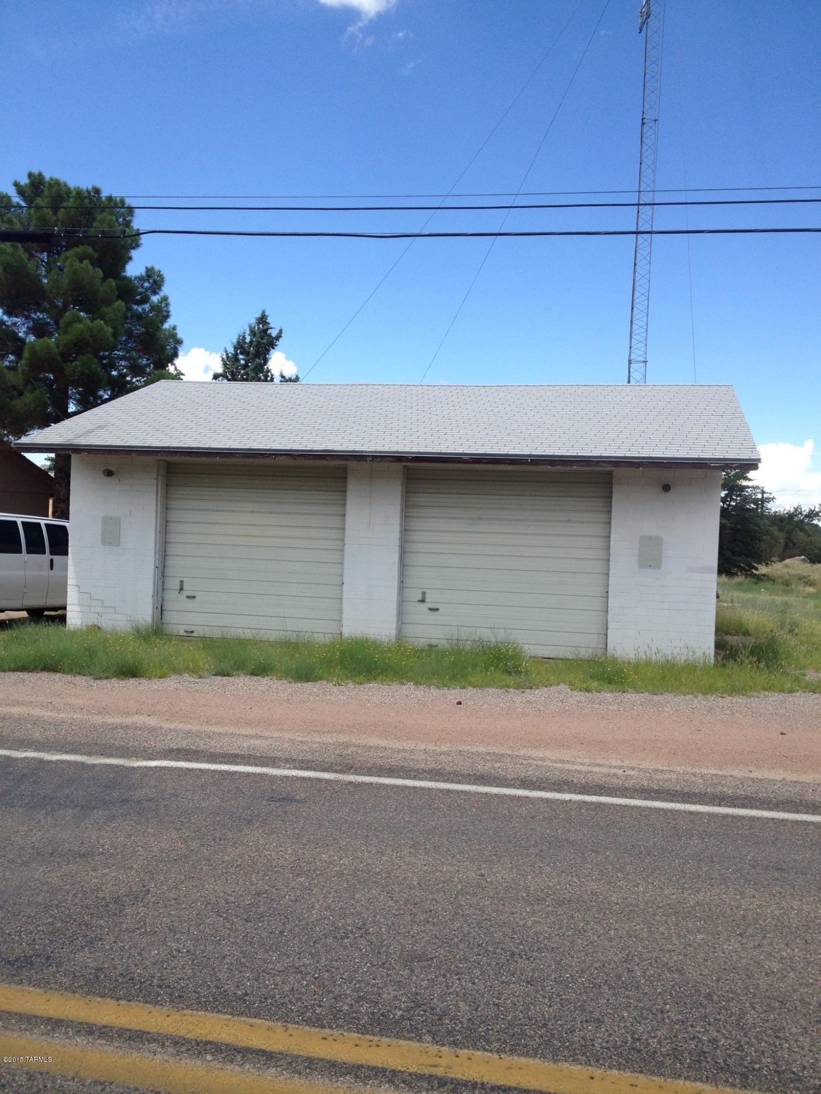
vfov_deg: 52.6
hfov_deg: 40.7
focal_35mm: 35
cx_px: 410
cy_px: 547
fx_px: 1107
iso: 50
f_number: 2.4
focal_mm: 4.28
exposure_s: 1/1255
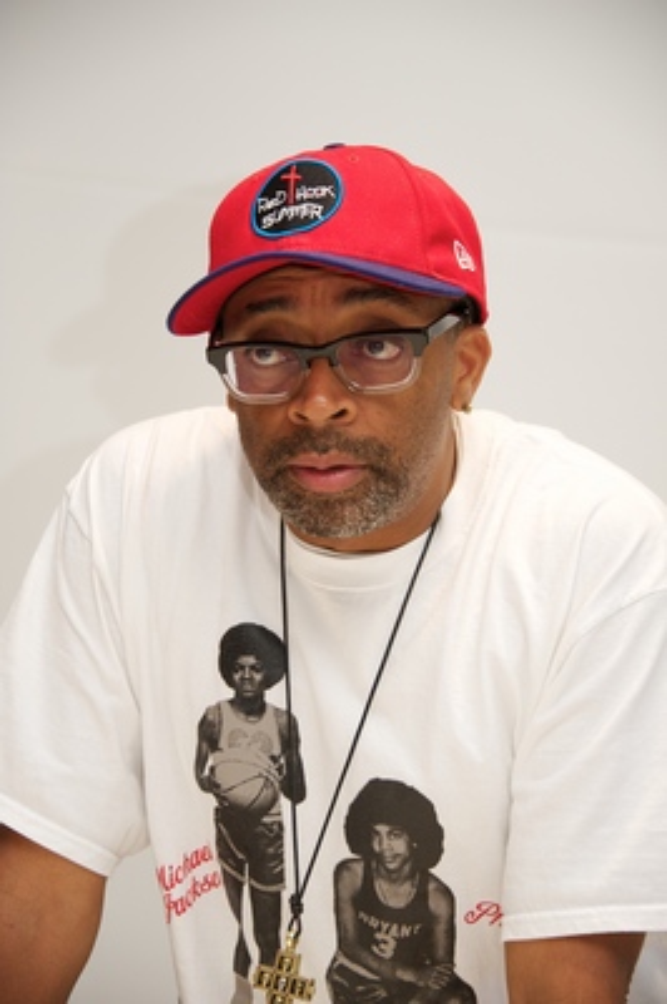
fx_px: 3396
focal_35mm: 122
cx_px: 334
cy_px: 502
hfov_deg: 11.2
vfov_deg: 16.8
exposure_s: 1/60
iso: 500
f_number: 5.6
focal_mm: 122
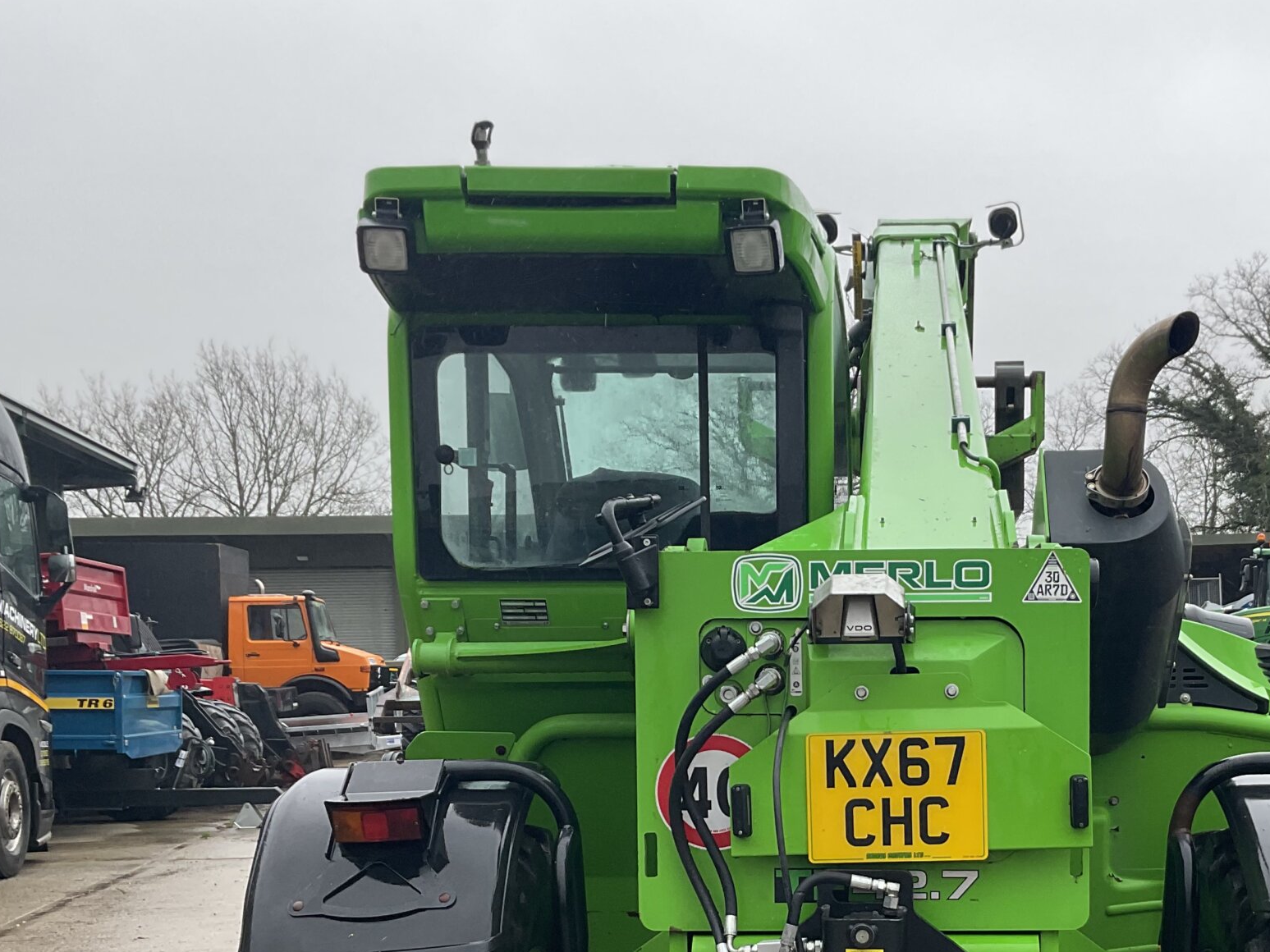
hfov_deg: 39.1
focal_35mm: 48
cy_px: 766
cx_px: 859
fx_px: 1761
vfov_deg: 29.5
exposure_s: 1/169
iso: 16
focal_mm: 3
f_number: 1.8
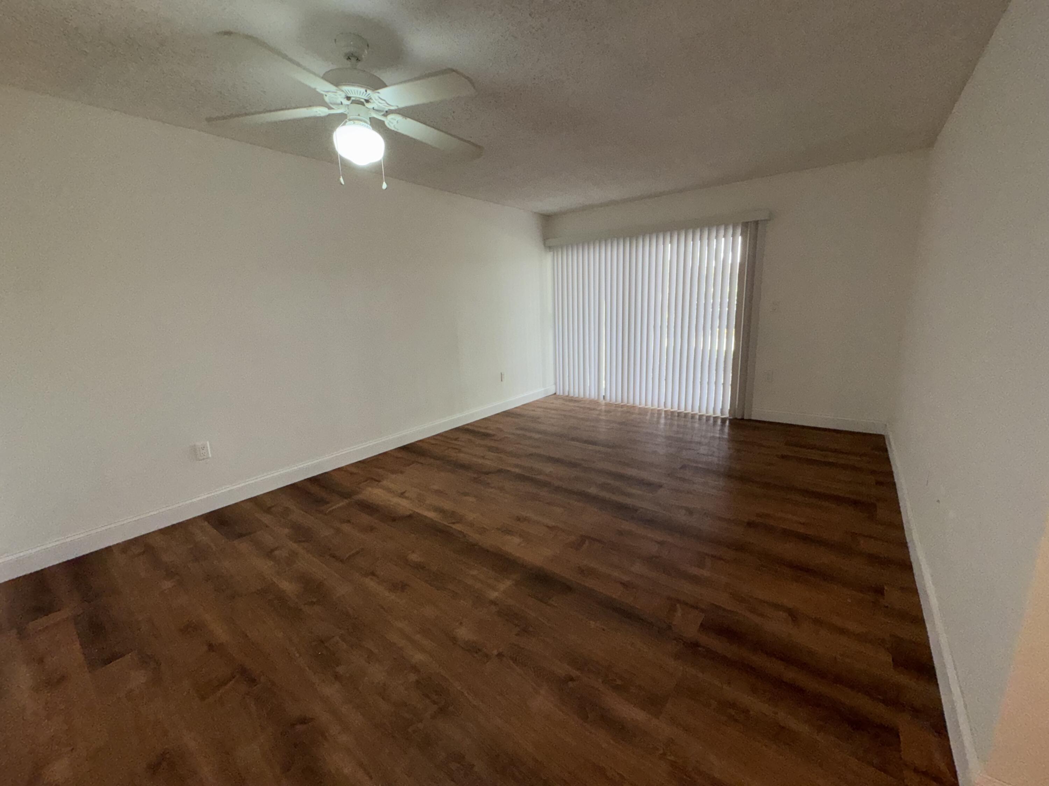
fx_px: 424
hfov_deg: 102.1
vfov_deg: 85.7
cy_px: 393
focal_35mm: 14
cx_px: 524
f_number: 2.2
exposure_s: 1/120
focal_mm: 2.22
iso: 125
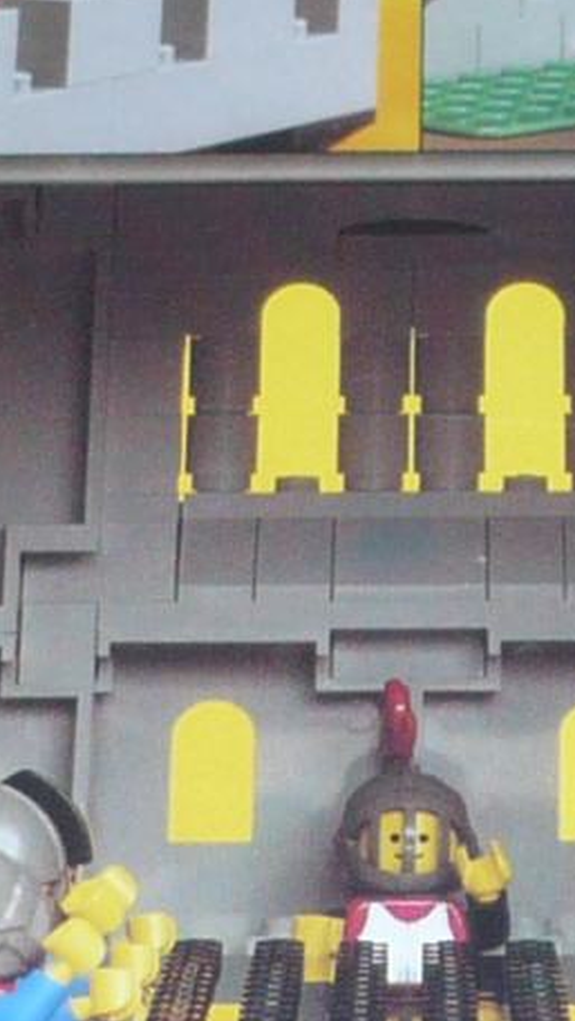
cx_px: 626
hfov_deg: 5.7
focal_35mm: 214
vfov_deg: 10.1
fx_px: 5792
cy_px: 345
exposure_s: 1/30
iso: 100
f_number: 2.8
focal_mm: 5.8
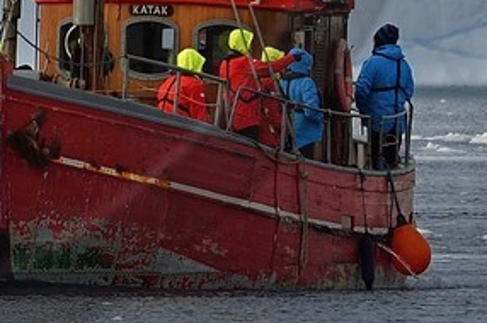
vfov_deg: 0.9
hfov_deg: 1.3
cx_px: -261
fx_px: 21201
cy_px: -301
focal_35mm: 1569
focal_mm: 280
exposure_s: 1/640
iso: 200
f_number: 7.1
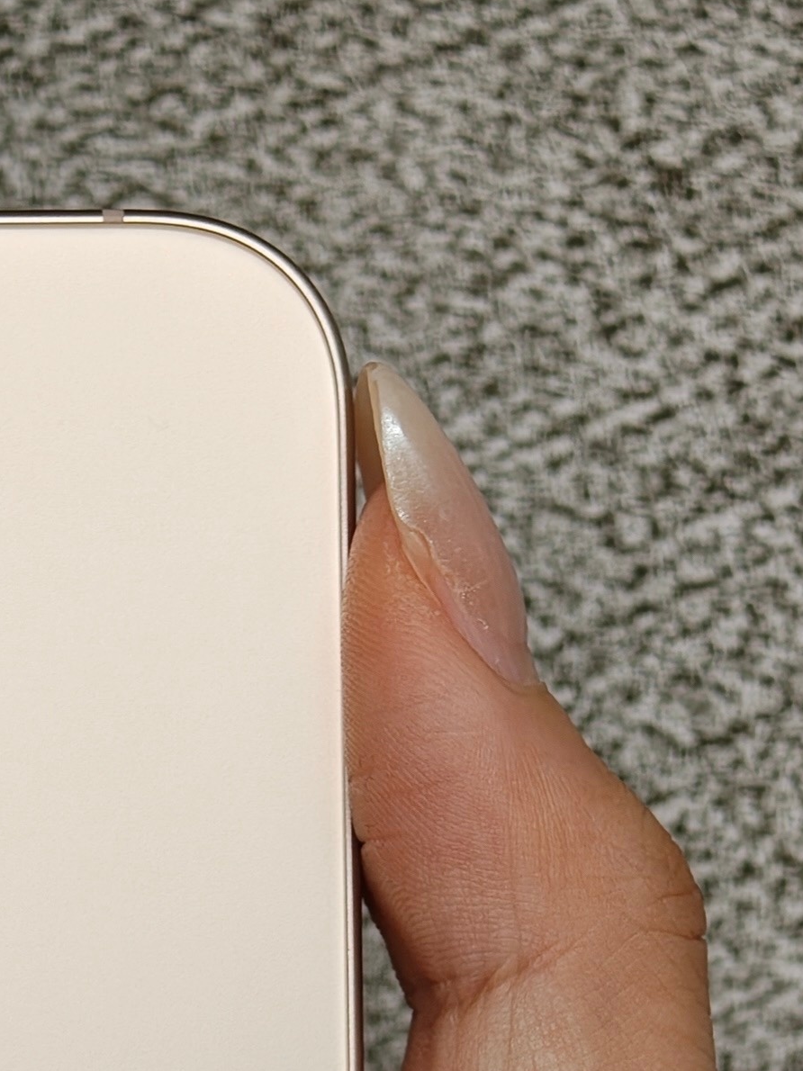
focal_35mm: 241
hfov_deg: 6.1
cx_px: -333
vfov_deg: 8.1
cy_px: 1569
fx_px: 7457
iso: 320
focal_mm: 16.53
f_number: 2.1
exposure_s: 1/100
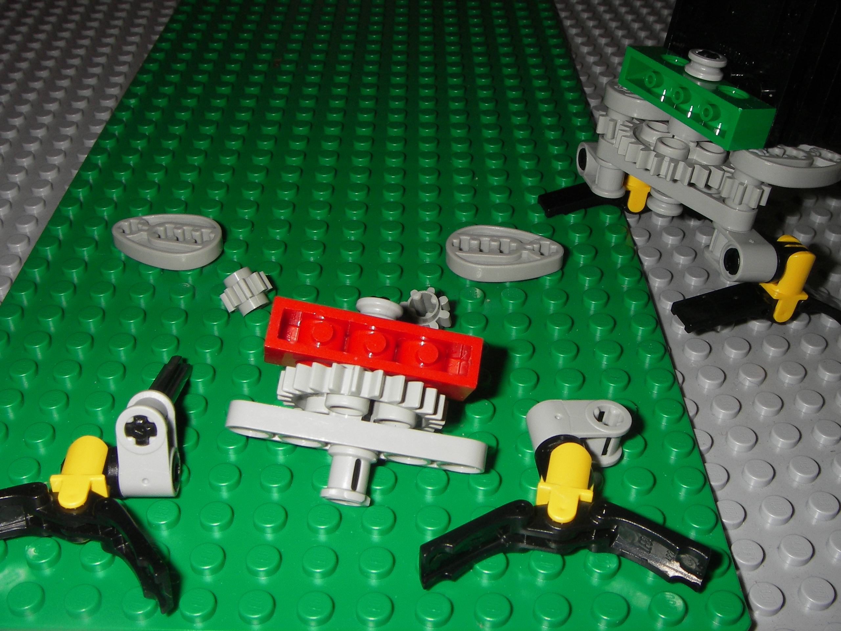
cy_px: 316
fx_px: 923
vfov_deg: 37.7
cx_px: 420
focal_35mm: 38
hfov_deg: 49.0
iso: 50
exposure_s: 1/30
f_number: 6.6
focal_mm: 6.3
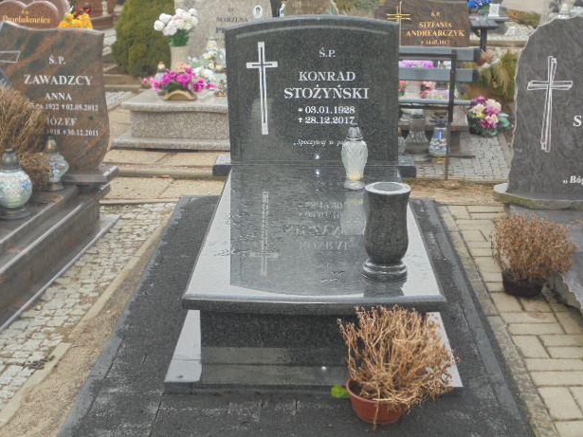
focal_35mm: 51
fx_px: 859
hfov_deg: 37.5
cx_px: 292
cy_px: 211
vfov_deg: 28.5
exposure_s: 1/100
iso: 100
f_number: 4.8
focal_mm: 8.9
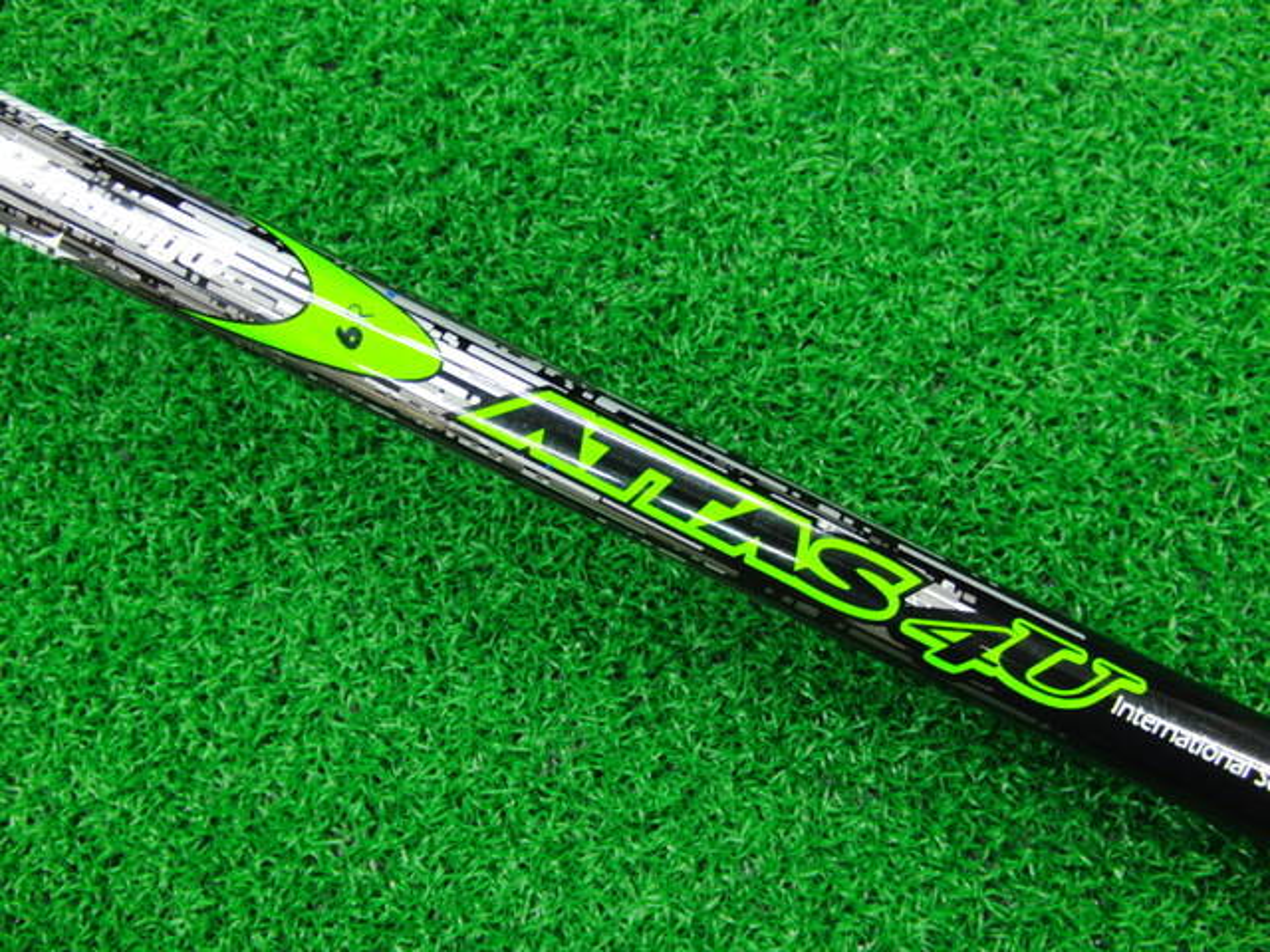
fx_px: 1357
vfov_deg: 38.7
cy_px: 476
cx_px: 635
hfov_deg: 50.1
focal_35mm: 37
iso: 400
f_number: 3.6
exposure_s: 1/25
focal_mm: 6.42
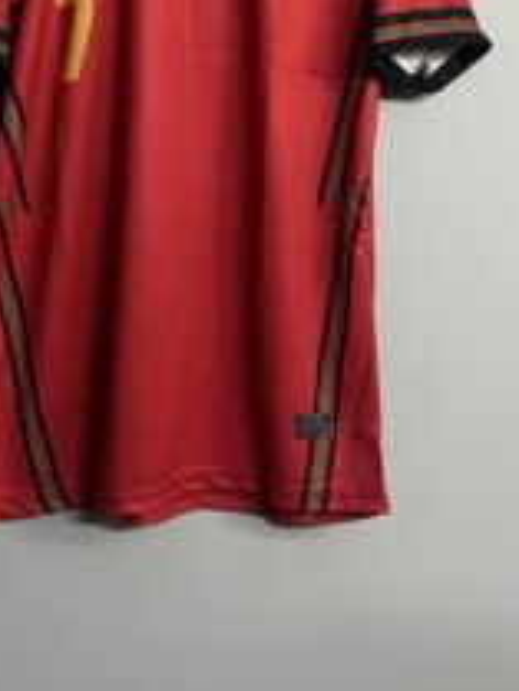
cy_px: 74
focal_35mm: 58
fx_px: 1158
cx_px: 182
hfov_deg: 25.2
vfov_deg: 31.7
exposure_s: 1/50
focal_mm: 5.7
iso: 500
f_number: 1.5
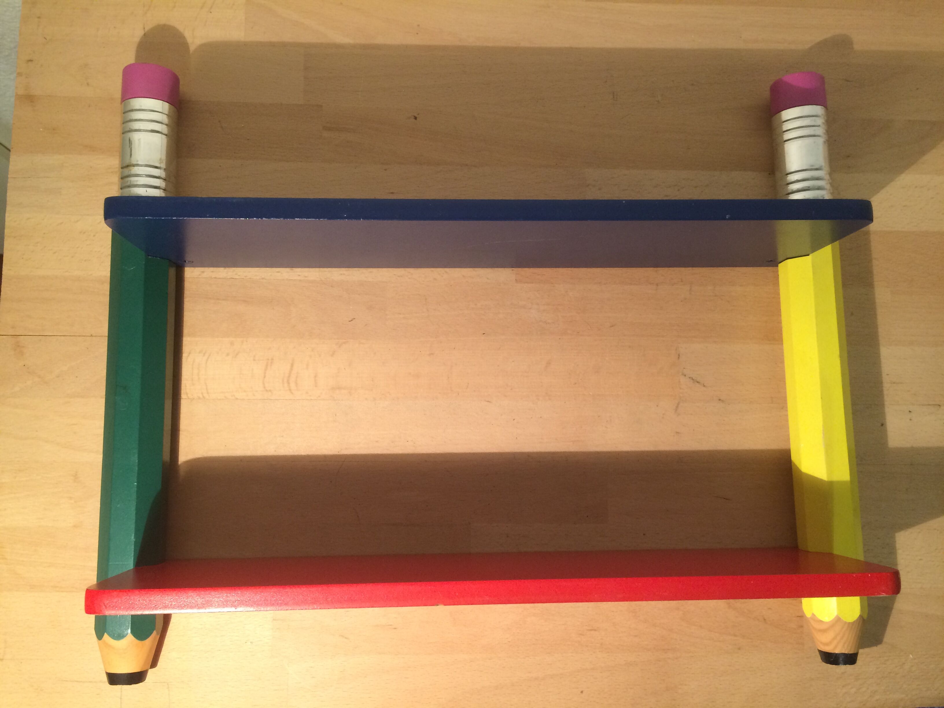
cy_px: 354
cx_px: 472
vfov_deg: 48.2
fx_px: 791
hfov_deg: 61.7
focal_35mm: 29
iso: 160
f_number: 2.2
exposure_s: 1/33
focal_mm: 4.15
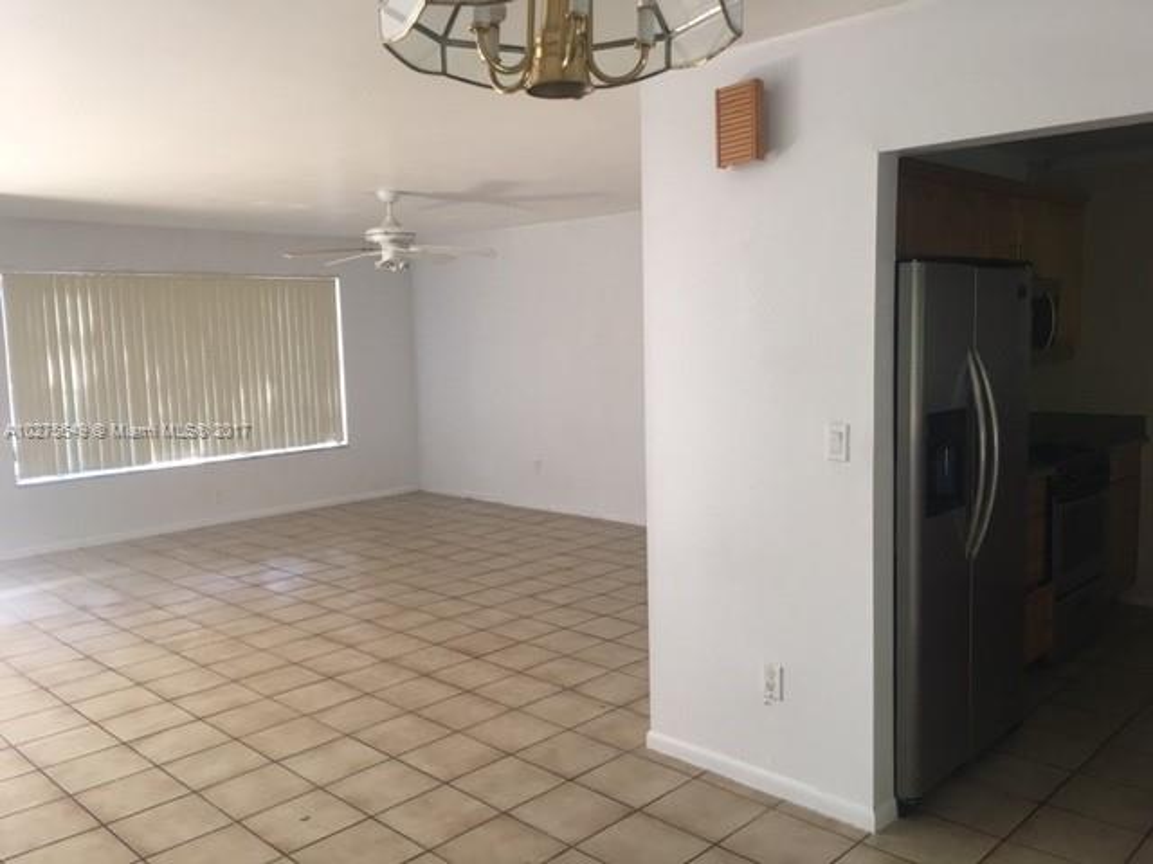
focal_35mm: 29
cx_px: 576
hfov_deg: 61.7
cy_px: 432
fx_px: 966
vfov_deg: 48.2
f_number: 2.2
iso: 32
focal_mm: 4.15
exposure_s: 1/15
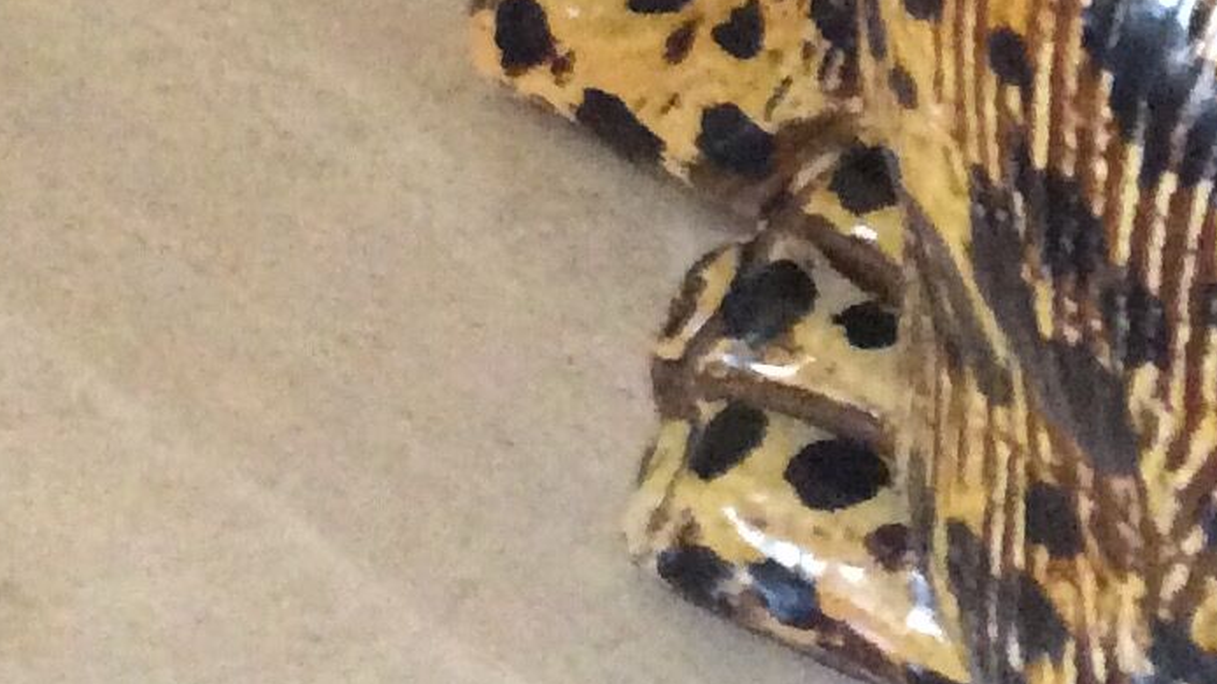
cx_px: 1650
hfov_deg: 15.6
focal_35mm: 130
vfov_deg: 9.0
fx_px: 4194
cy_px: -430
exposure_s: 1/17
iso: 400
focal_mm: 3.3
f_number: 2.4
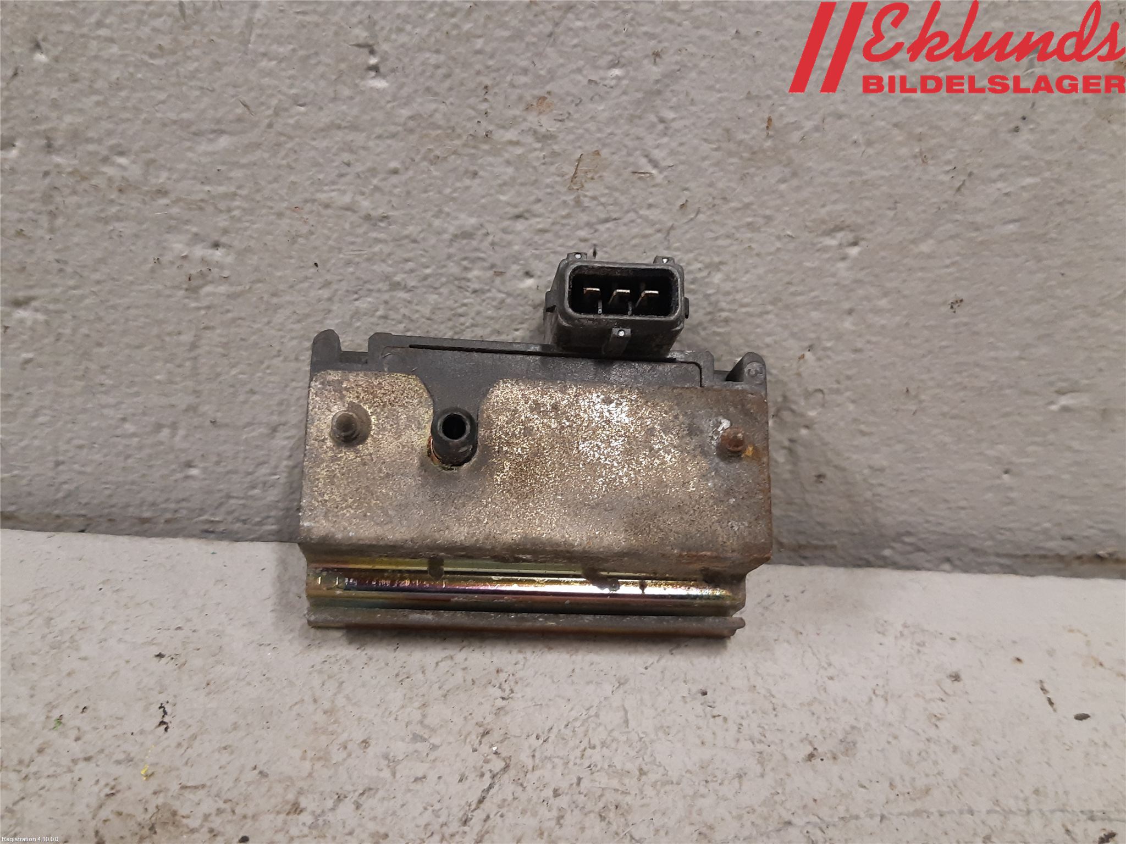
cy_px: 422
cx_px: 563
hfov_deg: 67.3
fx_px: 846
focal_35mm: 26
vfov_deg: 53.1
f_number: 1.7
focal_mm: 3.93
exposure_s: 1/50
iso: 200
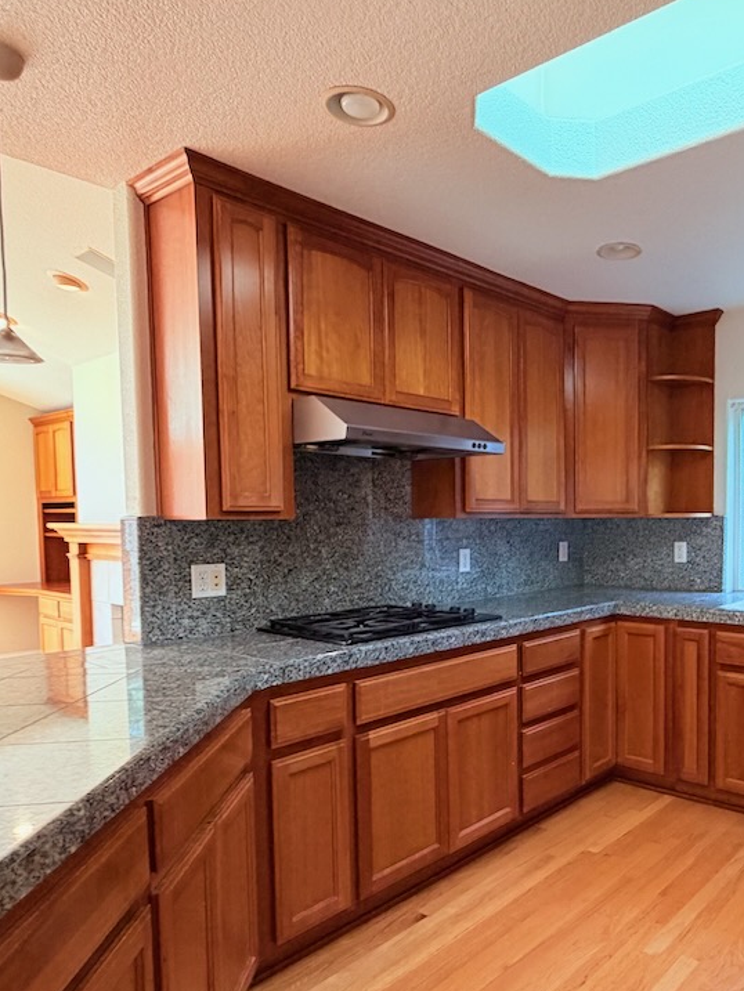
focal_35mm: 25
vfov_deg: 69.1
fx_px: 716
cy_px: 557
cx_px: 573
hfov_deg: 52.1
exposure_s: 1/60
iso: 160
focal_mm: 2.22
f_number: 2.2
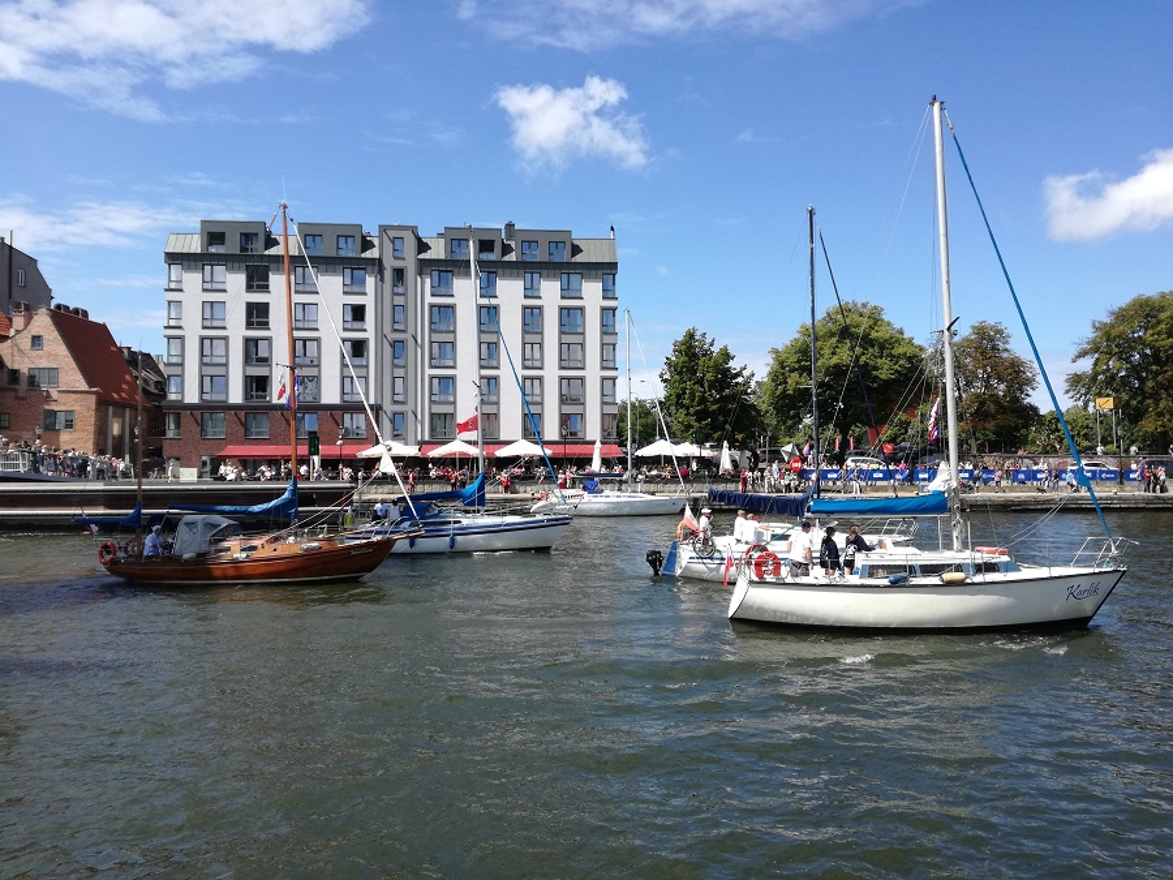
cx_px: 586
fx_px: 915
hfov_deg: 65.3
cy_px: 440
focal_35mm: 27
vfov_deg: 51.4
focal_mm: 3.79
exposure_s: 1/887
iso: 50
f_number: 2
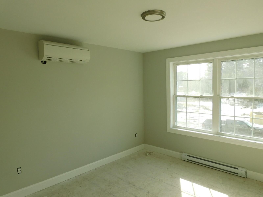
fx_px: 182
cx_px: 132
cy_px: 98
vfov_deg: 56.8
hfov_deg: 71.6
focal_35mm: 24
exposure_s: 1/160
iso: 125
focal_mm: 4.3
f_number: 3.3
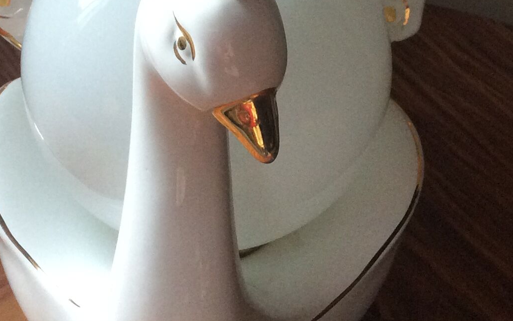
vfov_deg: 15.0
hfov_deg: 24.3
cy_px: -38
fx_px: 1189
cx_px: 223
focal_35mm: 85
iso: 125
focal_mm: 3.3
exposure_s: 1/25
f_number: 2.4
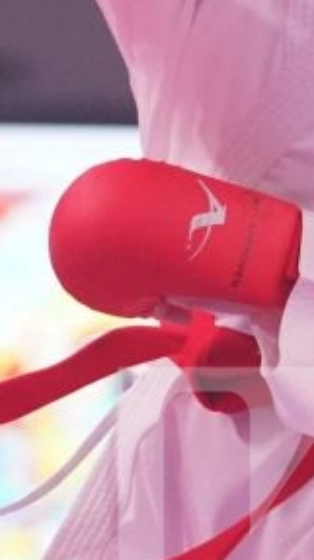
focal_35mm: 1314
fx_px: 19490
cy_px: -148
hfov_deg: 0.9
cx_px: 300
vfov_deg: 1.6
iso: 4000
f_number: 2.8
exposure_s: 1/1000
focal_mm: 200
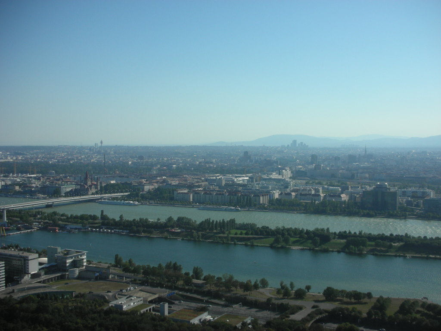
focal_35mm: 46
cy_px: 166
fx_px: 586
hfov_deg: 41.2
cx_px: 220
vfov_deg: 31.5
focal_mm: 7.7
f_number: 9.9
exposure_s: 1/125
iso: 50
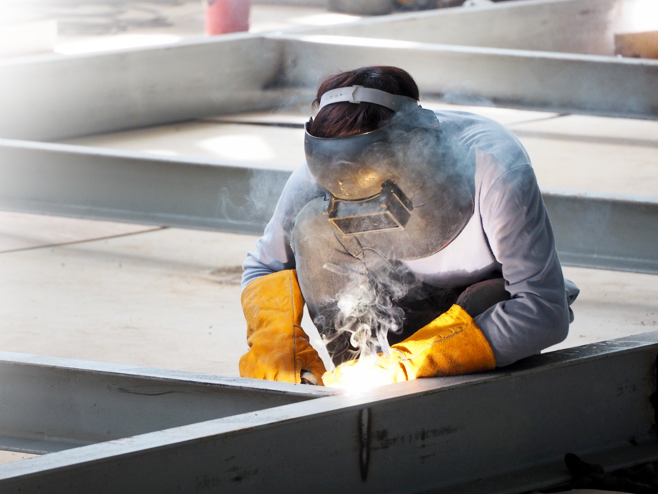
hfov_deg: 6.6
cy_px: 247
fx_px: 5703
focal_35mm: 300
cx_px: 329
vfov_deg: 5.0
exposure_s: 1/160
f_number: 5.6
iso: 1600
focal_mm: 150
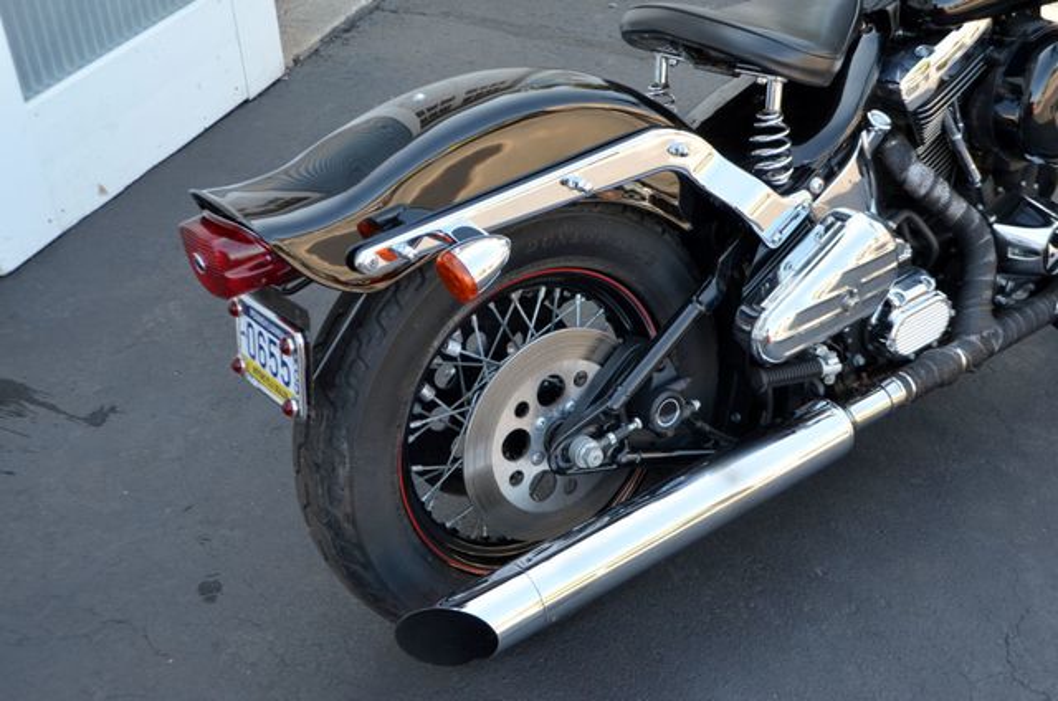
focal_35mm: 42
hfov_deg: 46.5
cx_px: 529
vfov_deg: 31.8
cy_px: 350
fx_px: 1232
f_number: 5.6
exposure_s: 1/125
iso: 320
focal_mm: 28
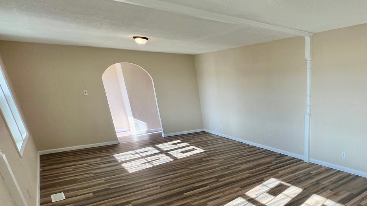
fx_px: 224
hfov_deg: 70.8
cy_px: 168
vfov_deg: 46.6
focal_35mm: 23
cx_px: 294
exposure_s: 1/132
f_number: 1.8
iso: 32
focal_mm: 1.57
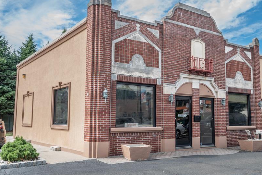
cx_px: 142
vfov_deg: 35.1
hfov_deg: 50.6
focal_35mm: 38
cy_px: 82
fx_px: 277
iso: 50
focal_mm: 30
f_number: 8
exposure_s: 1/100
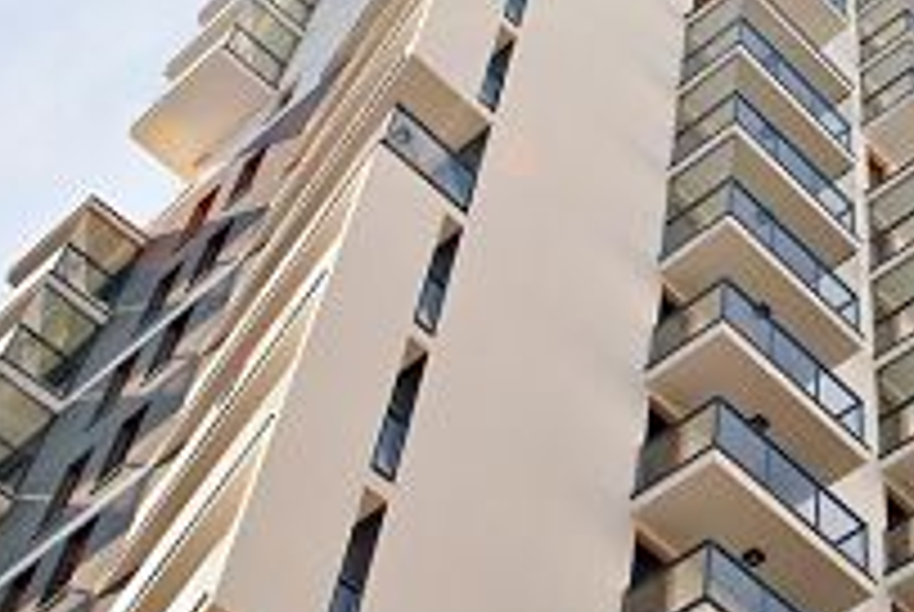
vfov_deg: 19.1
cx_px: 738
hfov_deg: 27.8
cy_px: 130
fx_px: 1805
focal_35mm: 71
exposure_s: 1/50
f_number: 22
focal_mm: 24
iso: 100
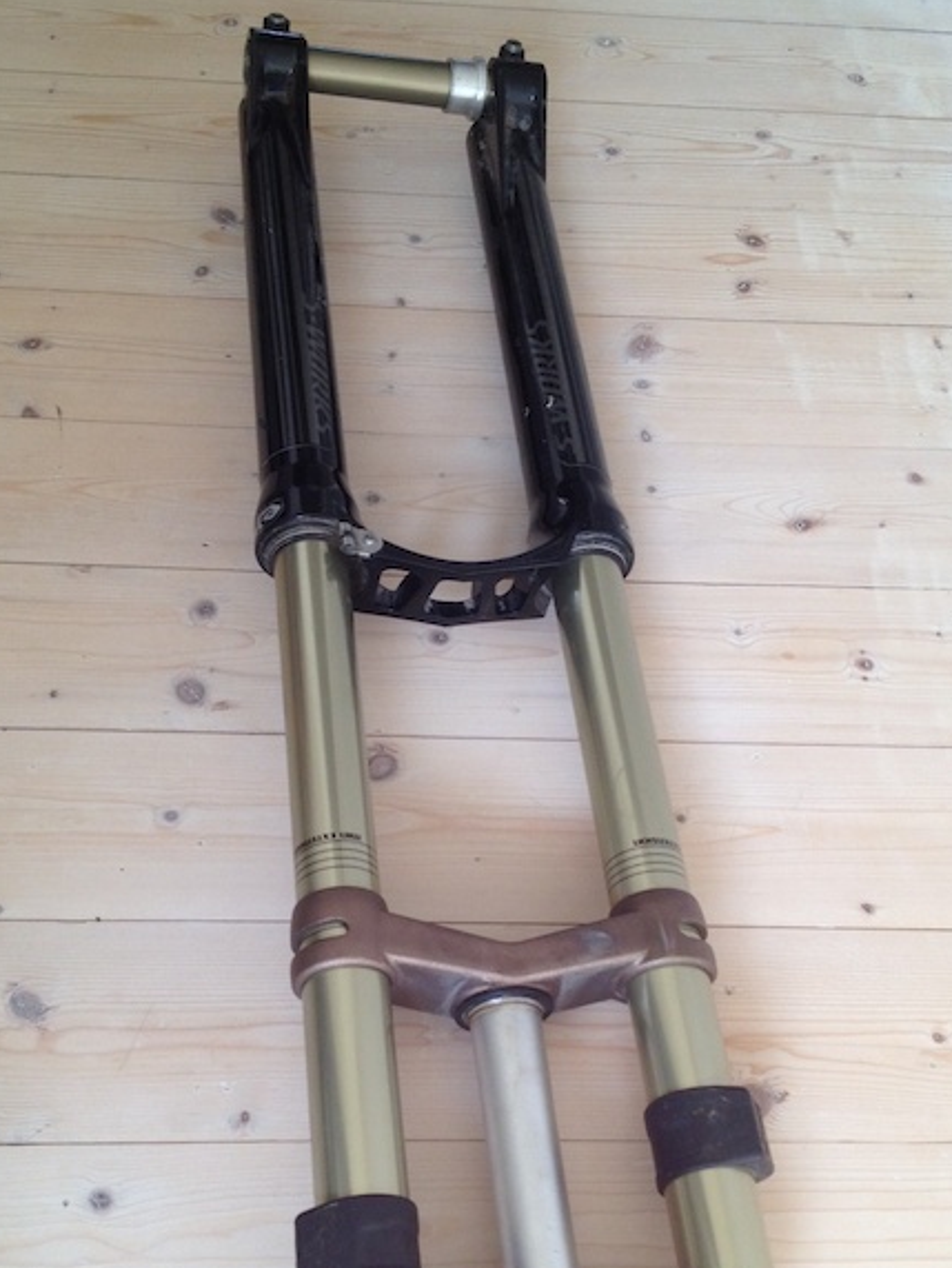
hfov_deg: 29.7
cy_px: 733
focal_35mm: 49
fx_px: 1795
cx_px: 459
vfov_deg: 38.8
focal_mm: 4.28
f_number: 2.4
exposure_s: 1/120
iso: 80
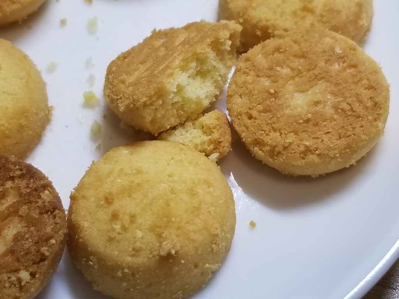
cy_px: 150
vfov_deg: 53.1
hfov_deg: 67.3
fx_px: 300
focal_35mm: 26
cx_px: 200
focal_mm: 4.25
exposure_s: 1/60
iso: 64
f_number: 1.7
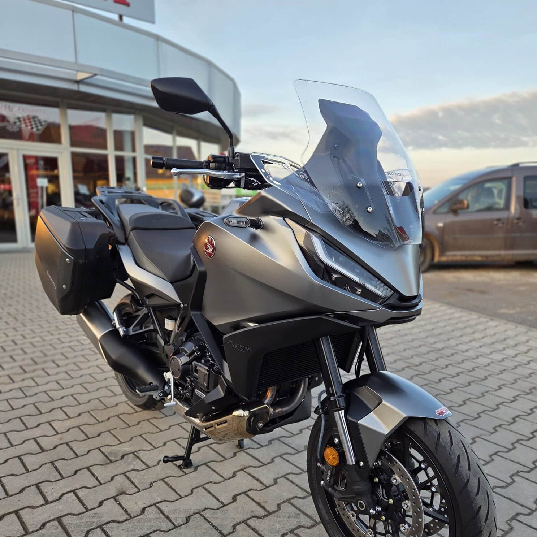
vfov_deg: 56.9
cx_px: 263
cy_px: 320
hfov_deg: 57.3
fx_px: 491
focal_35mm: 28
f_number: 1.8
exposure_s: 1/180
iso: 40
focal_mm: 5.4
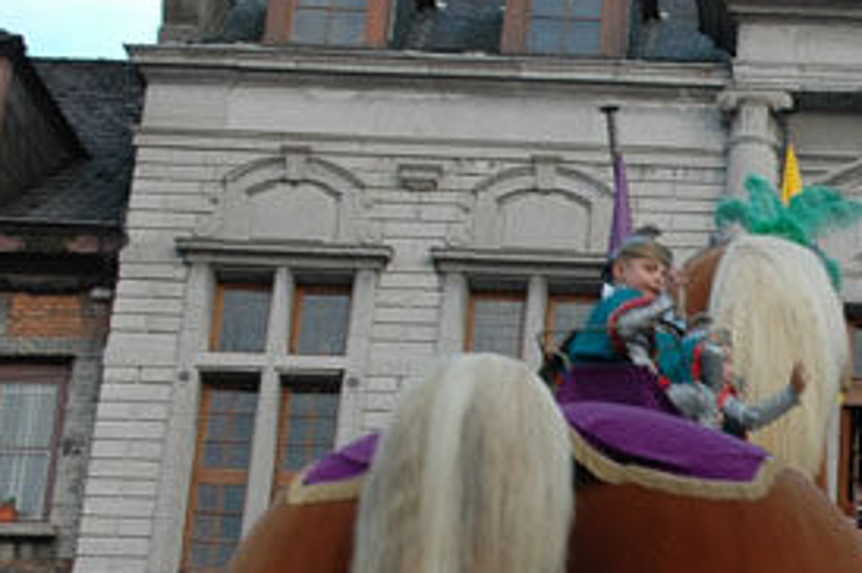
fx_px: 2618
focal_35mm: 109
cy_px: 567
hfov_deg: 17.9
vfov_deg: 12.3
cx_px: 978
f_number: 8
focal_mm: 25
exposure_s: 1/50
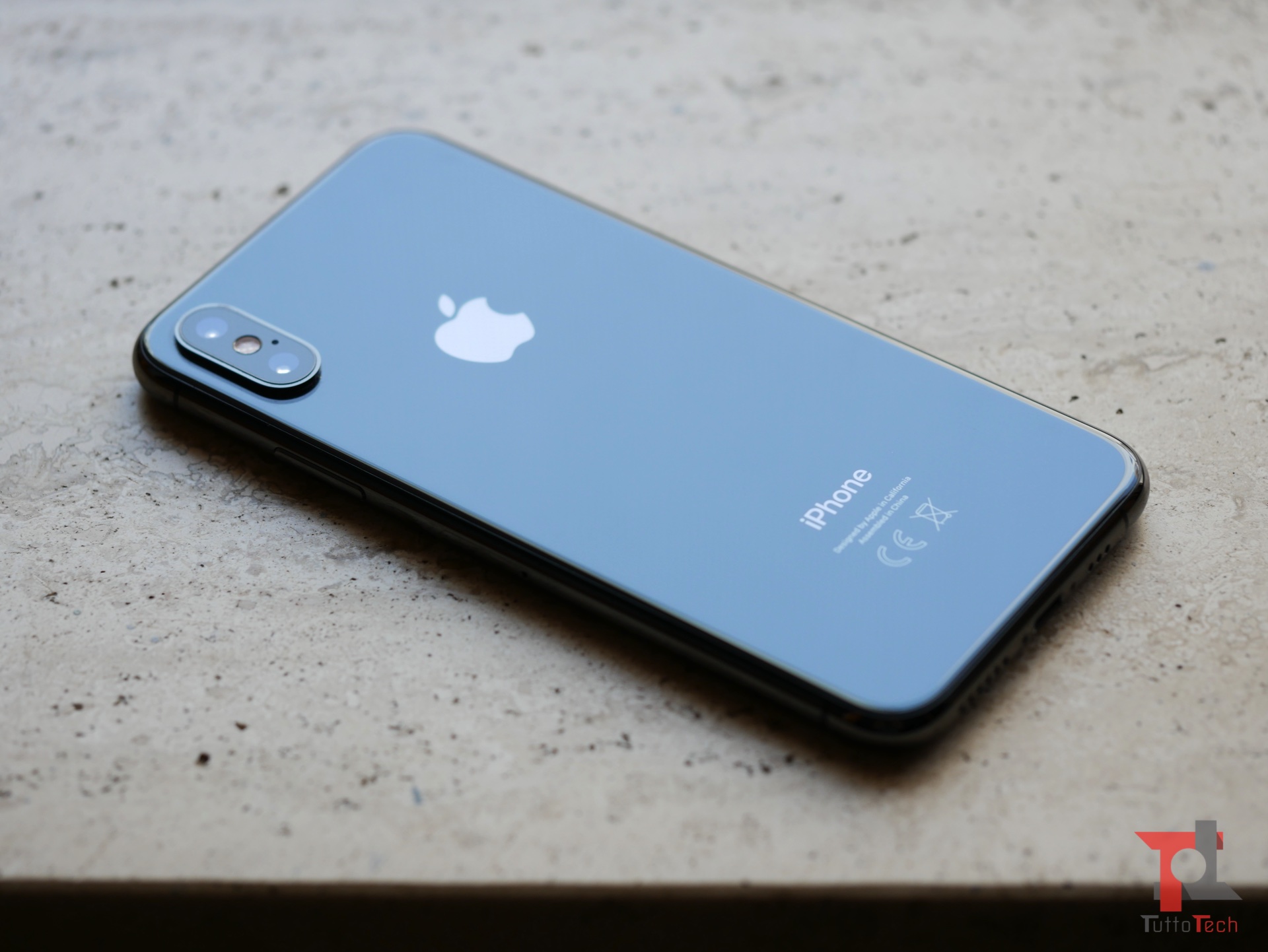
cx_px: 634
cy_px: 476
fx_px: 4398
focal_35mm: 120
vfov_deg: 12.4
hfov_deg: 16.4
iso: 200
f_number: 2.8
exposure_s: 1/200
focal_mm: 60
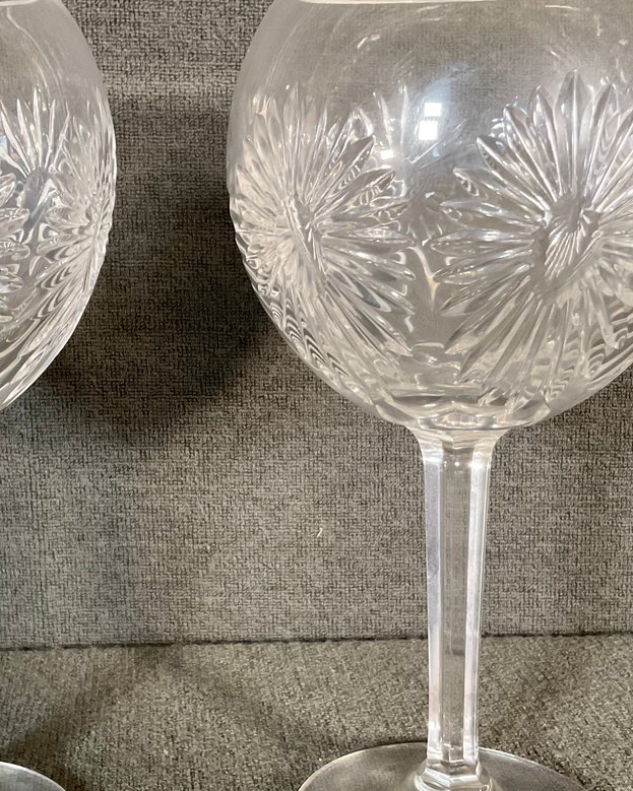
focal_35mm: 55
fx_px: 1288
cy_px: 425
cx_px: 199
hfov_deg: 27.4
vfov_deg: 34.1
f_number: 1.8
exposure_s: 1/60
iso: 200
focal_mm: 3
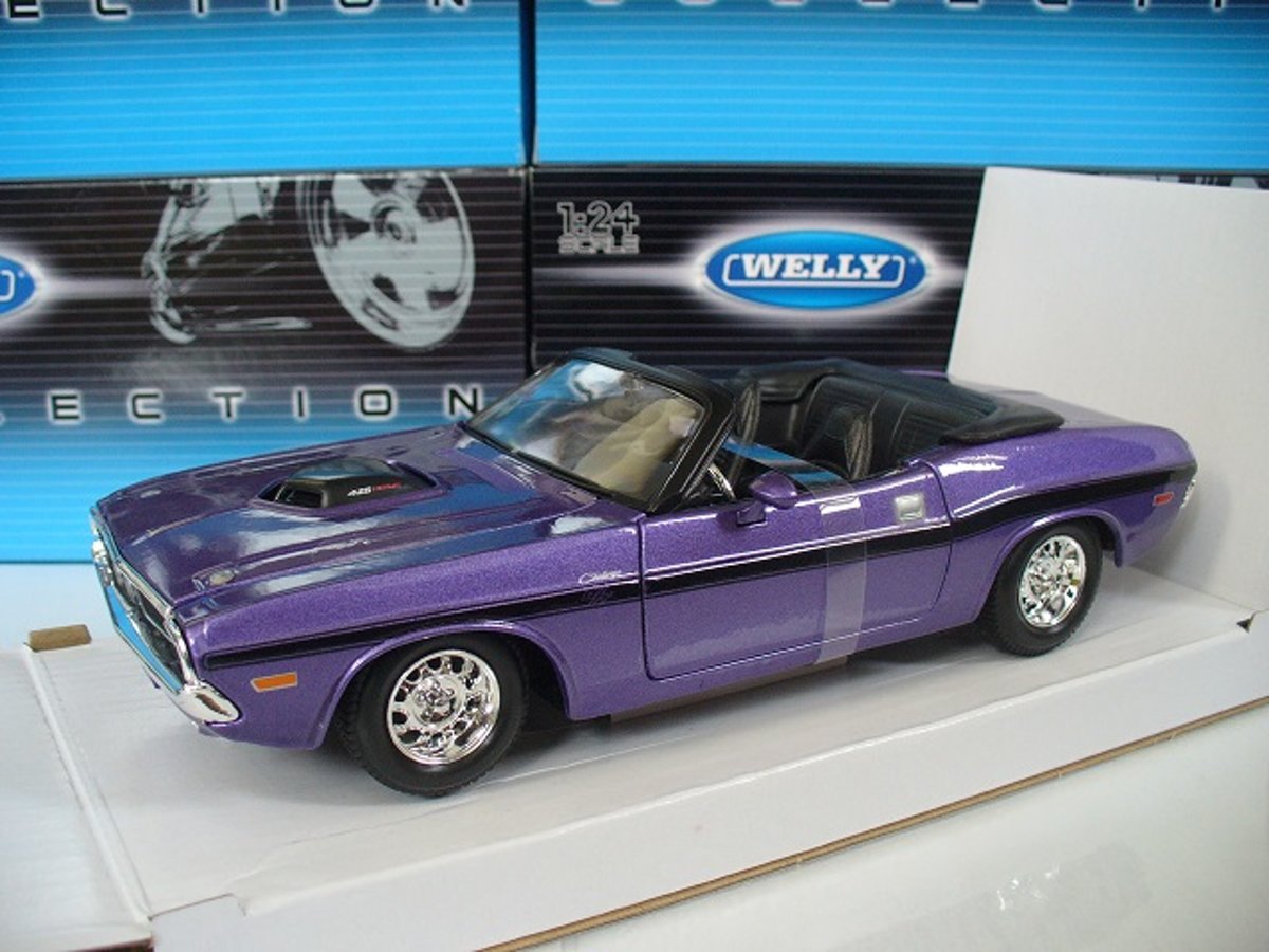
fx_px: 1356
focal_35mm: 37
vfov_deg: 38.7
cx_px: 634
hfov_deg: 50.1
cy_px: 476
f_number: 2.8
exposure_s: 1/30
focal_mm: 6.1
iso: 150
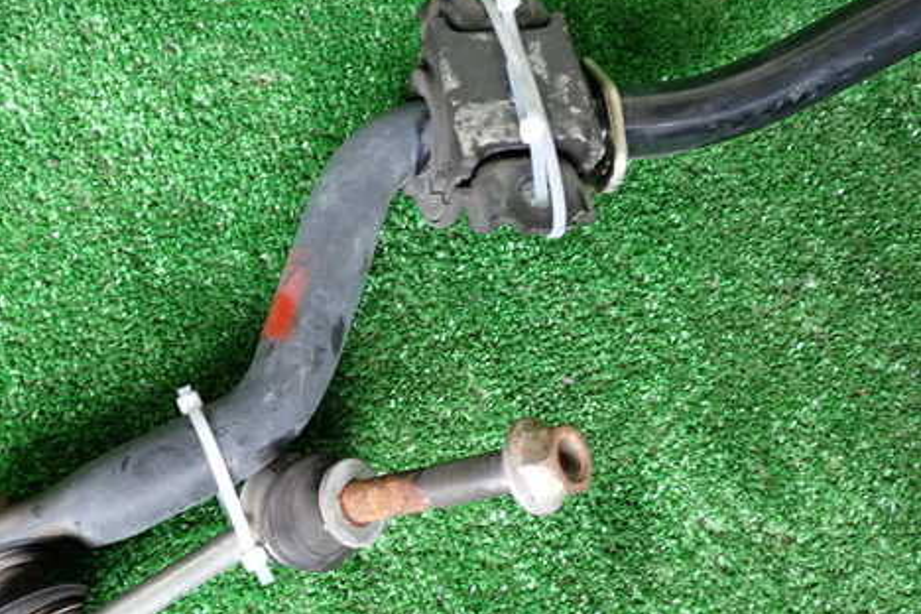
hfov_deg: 47.9
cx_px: 335
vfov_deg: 33.3
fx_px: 1023
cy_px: 350
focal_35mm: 40
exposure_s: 1/30
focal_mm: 5.4
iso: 320
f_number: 2.3
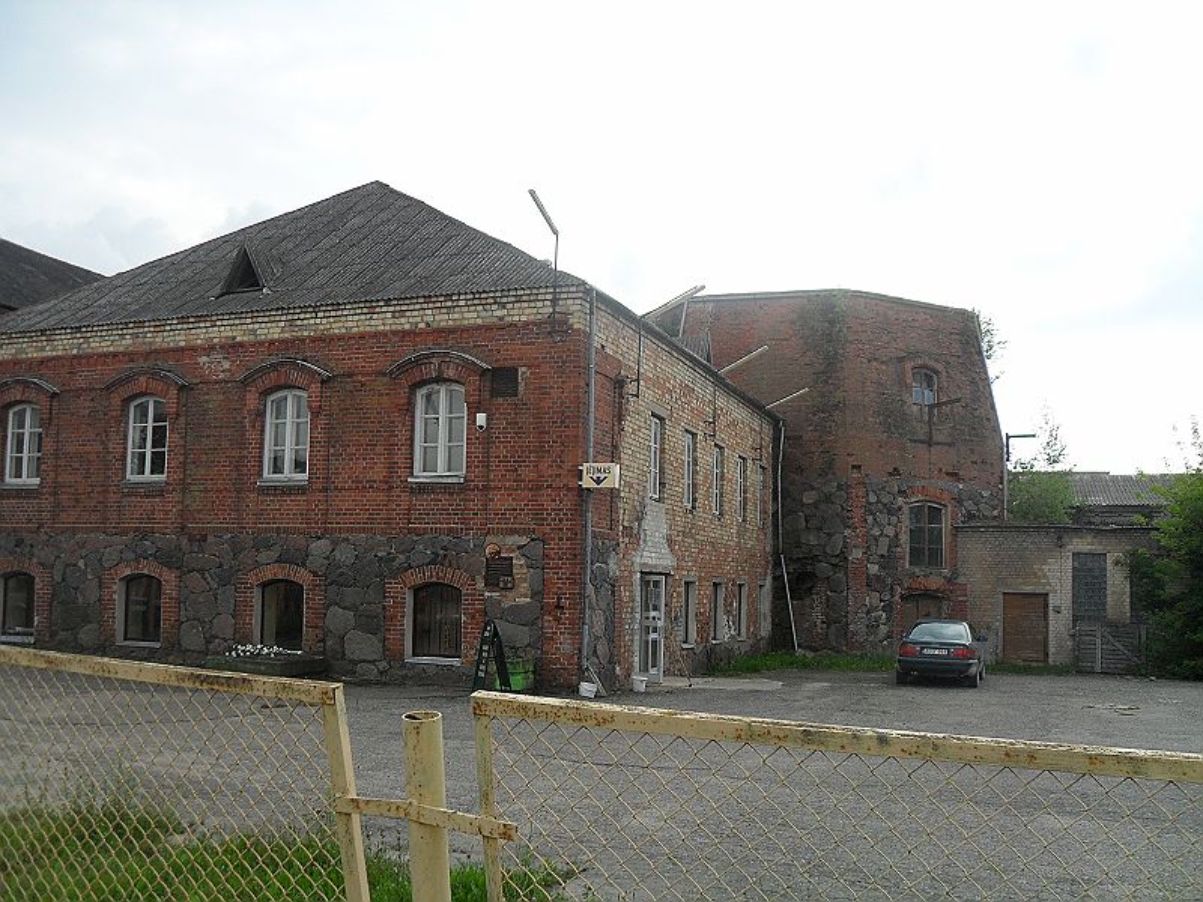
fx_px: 1216
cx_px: 602
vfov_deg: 40.7
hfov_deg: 52.6
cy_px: 451
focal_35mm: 35
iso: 100
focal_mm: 6.2
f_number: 2.8
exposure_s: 1/500
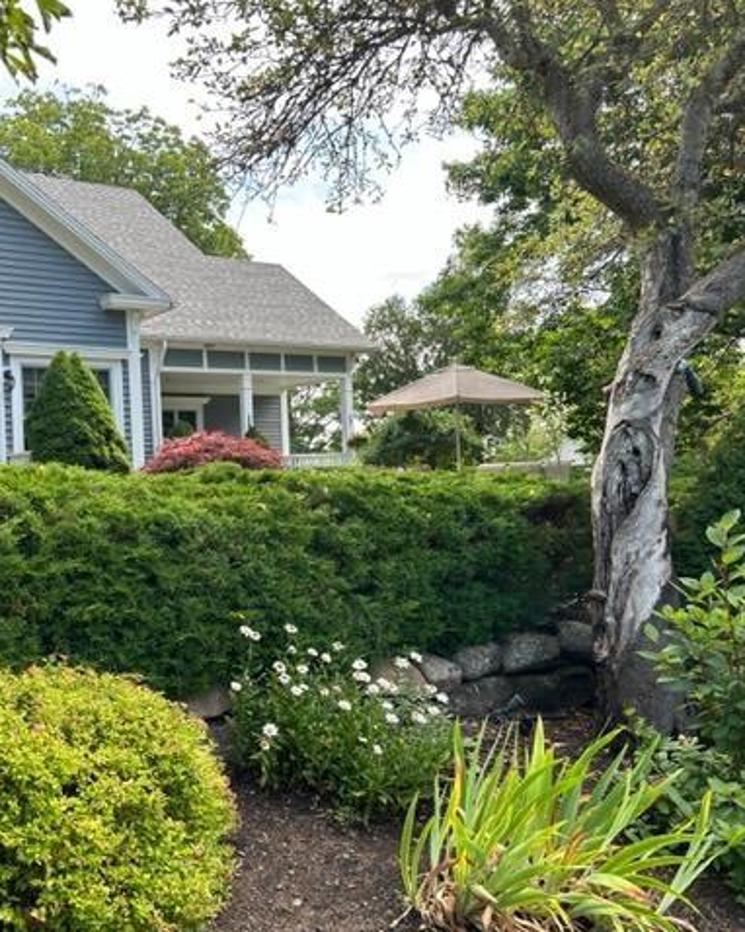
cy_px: 466
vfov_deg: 52.9
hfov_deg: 42.6
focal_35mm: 34
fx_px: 938
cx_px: 232
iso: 50
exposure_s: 1/639
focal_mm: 5.7
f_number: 1.5
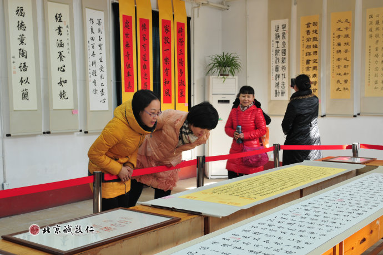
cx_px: 192
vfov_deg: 28.9
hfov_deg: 42.4
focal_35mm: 46
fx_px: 494
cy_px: 128
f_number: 5.6
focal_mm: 31
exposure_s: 1/30
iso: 250
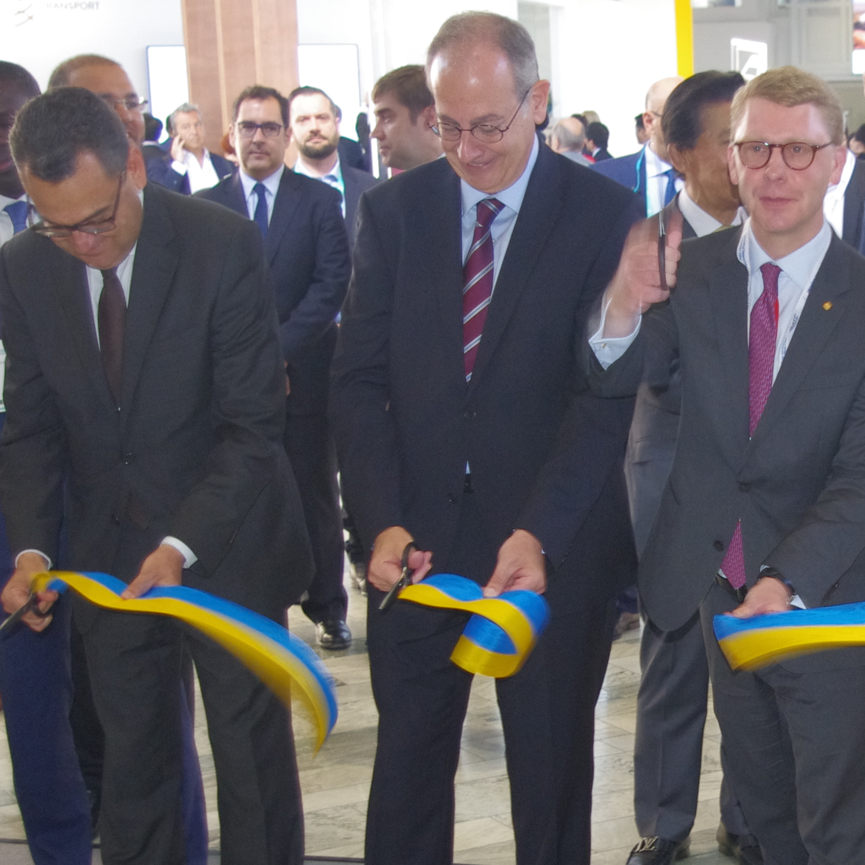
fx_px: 2205
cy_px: 552
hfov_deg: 21.8
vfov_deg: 22.1
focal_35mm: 78
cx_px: 751
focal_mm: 24
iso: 800
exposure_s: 1/20
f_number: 4
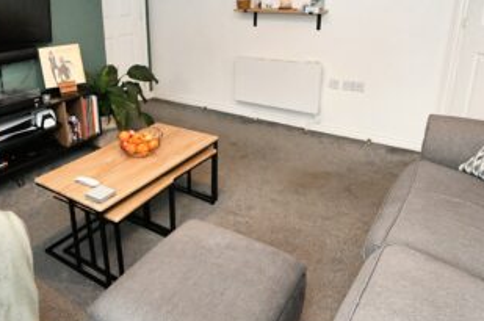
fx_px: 376
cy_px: 112
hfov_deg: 63.7
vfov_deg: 45.7
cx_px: 158
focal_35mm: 28
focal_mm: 15
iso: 6400
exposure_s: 1/60
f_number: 10
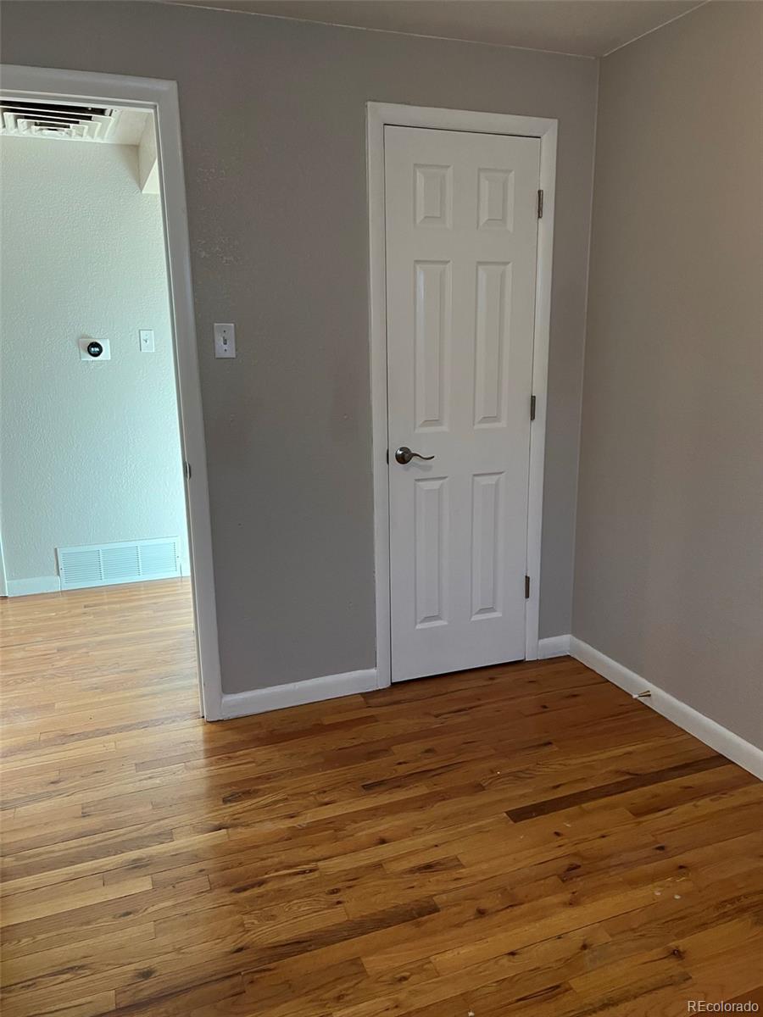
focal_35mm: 26
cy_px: 508
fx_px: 764
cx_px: 382
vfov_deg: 67.3
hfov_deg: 53.1
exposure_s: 1/60
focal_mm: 5.7
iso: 250
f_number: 1.5
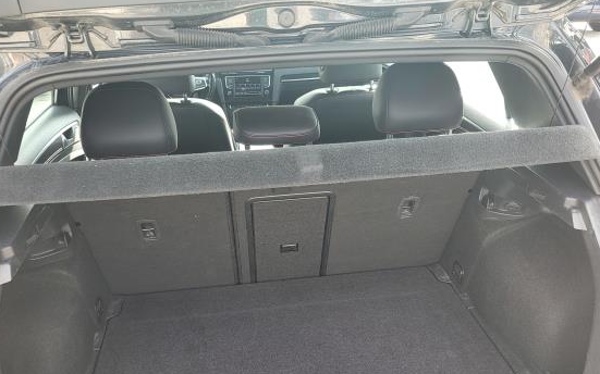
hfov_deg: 59.6
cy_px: 257
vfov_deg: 38.8
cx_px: 286
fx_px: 523
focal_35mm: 32
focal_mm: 5.4
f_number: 1.8
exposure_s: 1/120
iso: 50
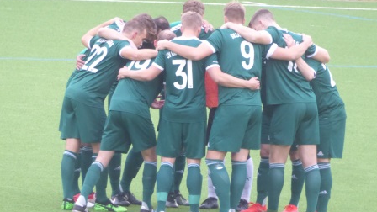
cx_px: 188
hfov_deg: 2.7
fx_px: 7887
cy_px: 117
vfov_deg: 1.5
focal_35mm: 789
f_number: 6.4
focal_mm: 129
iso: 1000
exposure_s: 1/25
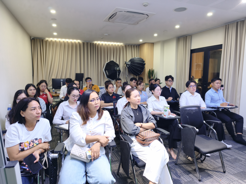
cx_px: 123
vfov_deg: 58.9
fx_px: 163
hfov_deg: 73.9
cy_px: 92
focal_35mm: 23
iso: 200
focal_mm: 6.45
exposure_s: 1/99.9
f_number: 1.62
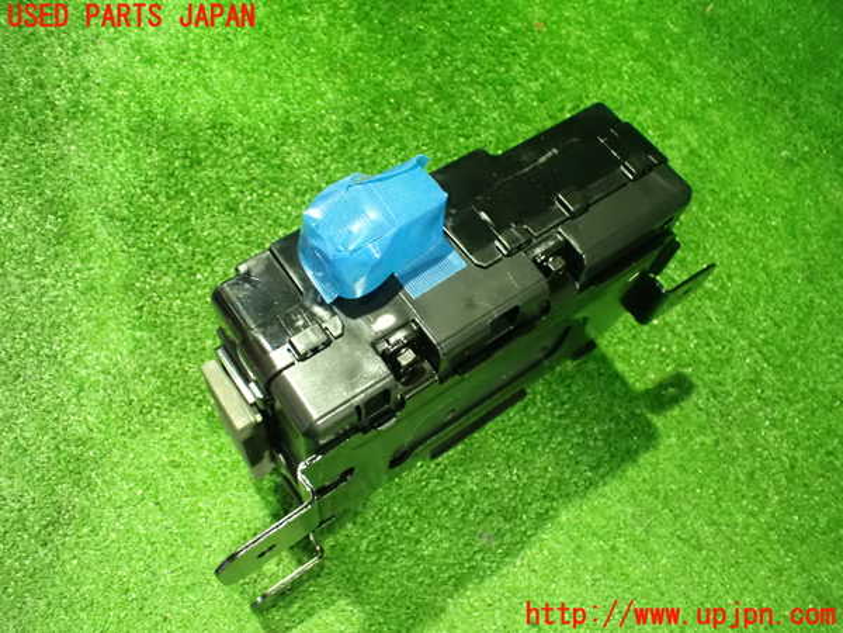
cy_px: 316
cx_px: 422
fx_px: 731
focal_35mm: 30
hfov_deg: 60.0
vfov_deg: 46.8
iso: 1600
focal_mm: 5.4
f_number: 2.3
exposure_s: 1/20
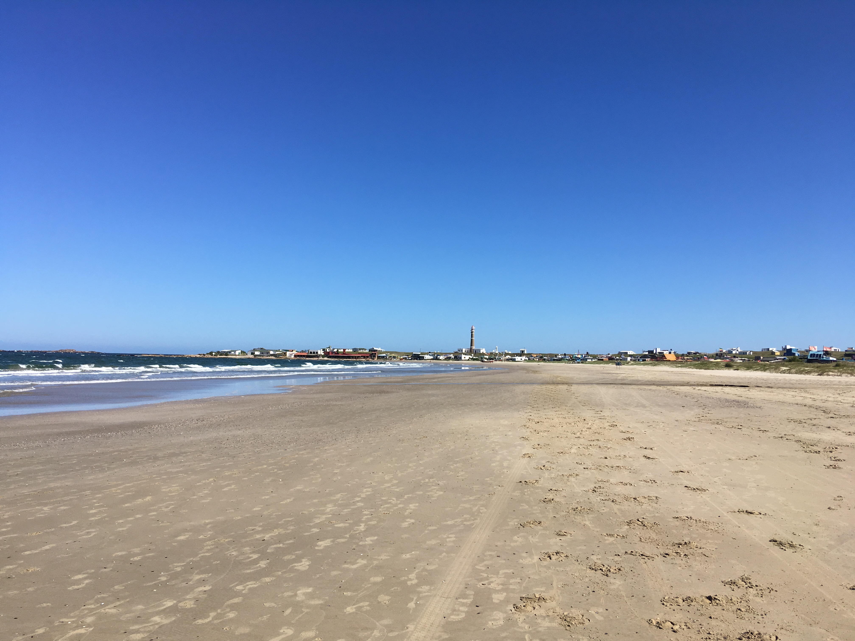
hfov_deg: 61.7
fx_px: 716
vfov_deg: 48.2
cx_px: 428
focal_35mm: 29
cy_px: 320
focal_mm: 4.15
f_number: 2.2
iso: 25
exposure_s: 1/2481
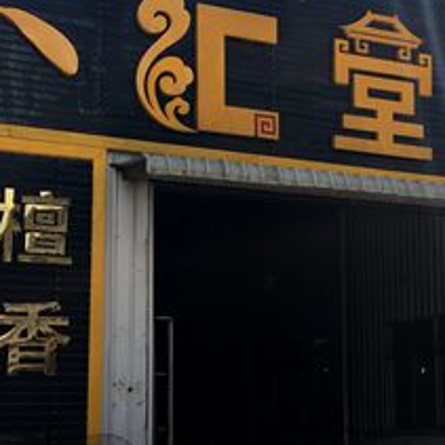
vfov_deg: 23.6
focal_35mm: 73
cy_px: 274
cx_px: 373
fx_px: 1062
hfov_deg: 23.2
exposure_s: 1/1282
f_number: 2.2
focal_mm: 4.15
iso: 25
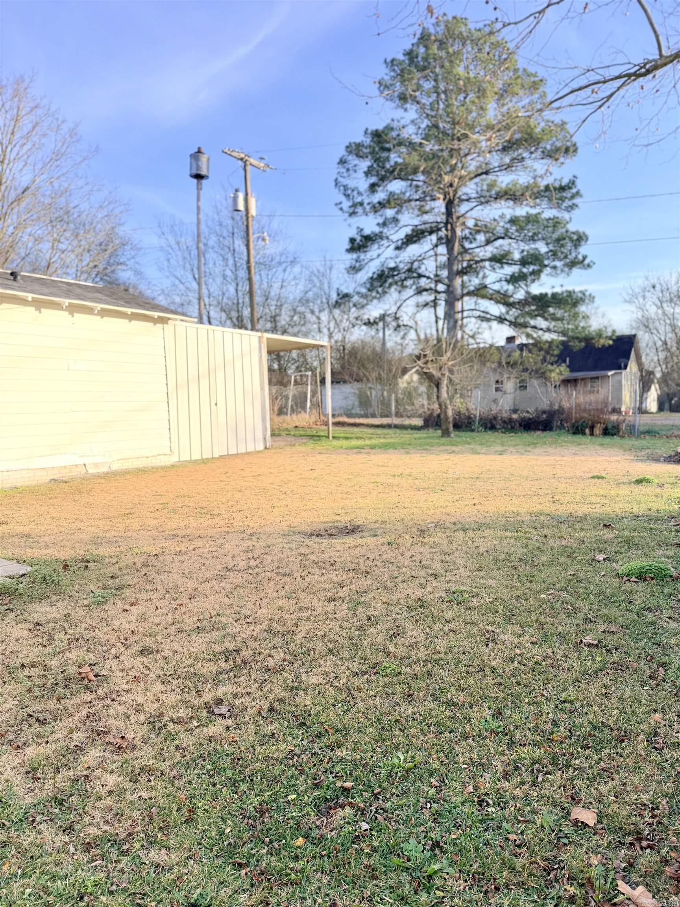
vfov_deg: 71.6
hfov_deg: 56.8
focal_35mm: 24
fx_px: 629
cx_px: 340
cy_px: 454
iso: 100
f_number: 1.78
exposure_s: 1/360
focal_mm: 6.76
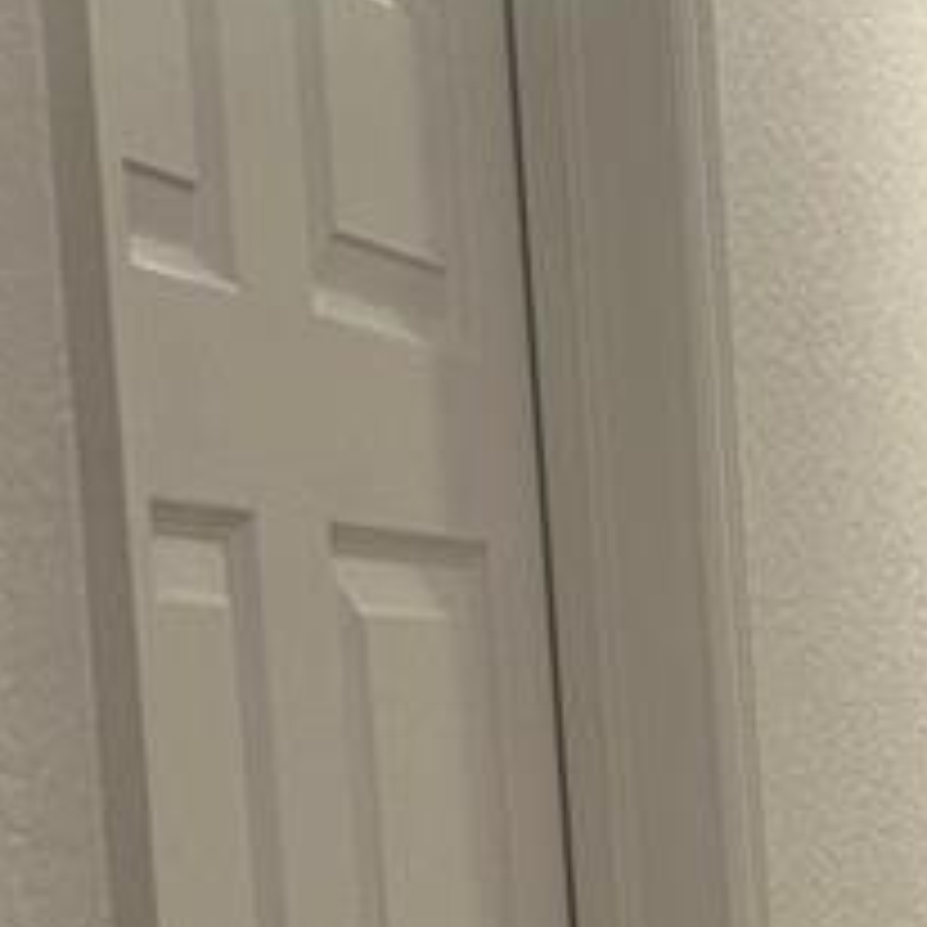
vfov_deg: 12.6
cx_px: 1714
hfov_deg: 11.9
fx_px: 4060
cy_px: 1206
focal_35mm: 134
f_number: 1.5
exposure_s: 1/60
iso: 125
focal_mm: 5.7
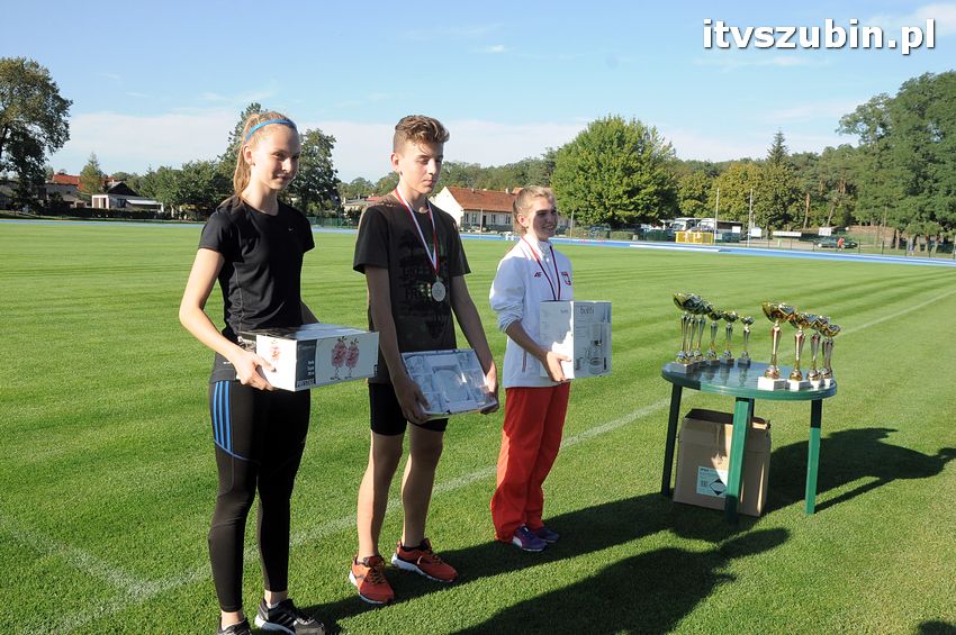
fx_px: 836
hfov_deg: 59.5
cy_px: 318
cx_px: 478
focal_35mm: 32
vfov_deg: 41.6
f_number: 10
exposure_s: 1/400
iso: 400
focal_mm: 21
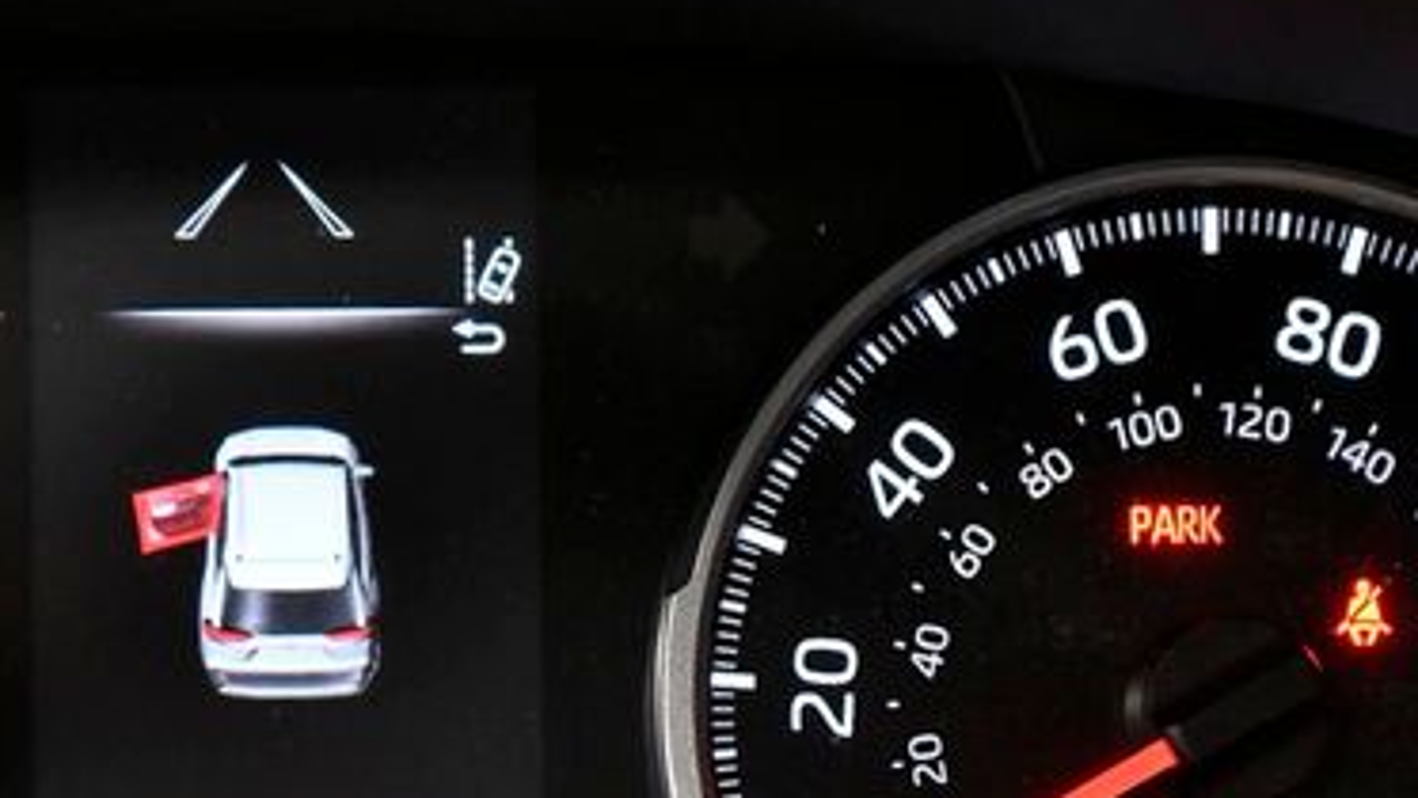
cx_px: 262
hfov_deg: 14.1
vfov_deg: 8.0
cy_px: 576
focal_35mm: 151
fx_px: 5679
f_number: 3.5
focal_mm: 56
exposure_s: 1/200
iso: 2500
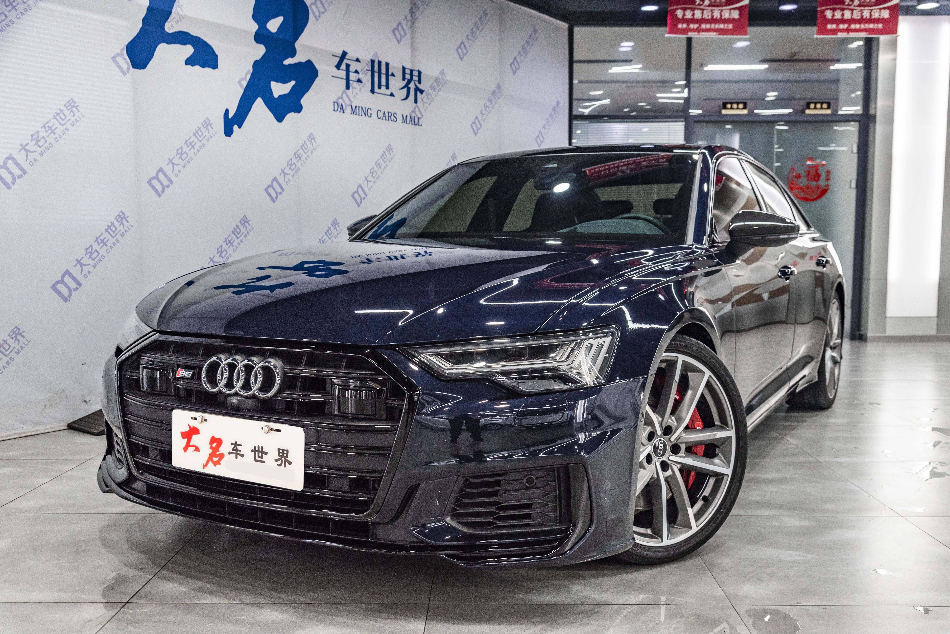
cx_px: 475
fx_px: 898
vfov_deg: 38.9
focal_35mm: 34
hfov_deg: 55.8
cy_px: 317
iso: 1000
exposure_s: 1/60
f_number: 5.6
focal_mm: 34
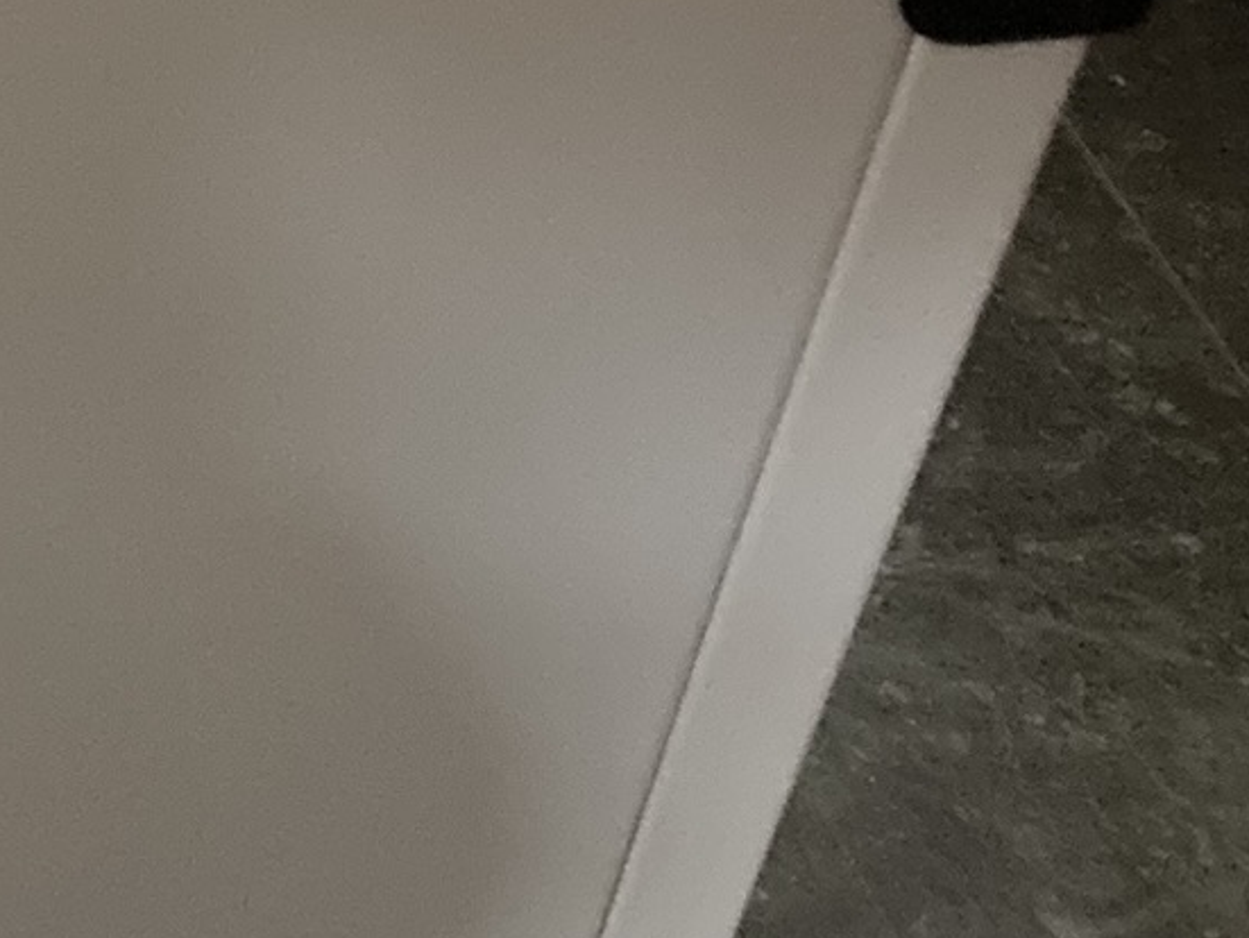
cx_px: -1000
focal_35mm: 104
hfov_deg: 16.0
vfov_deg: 14.2
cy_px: 750
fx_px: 3755
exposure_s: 1/23
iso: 640
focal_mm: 3.99
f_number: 1.8
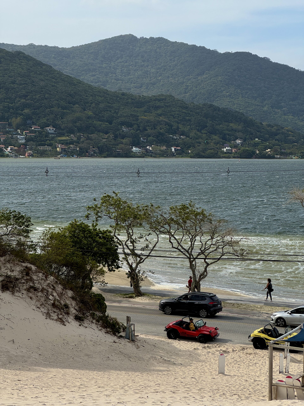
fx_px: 902
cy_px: 203
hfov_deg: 19.1
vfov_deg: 25.3
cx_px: 152
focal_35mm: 77
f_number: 2.8
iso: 25
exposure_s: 1/1623
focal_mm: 9
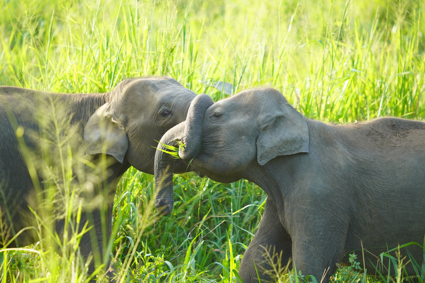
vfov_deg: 3.8
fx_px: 4283
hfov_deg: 5.7
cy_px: 142
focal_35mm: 363
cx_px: 212
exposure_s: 1/400
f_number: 5.6
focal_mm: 362.8
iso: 800
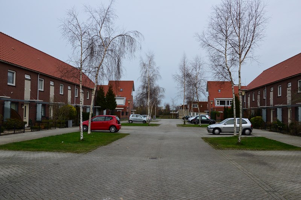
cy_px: 100
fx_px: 276
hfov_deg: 57.3
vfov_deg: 39.9
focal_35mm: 33
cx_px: 150
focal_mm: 22
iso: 800
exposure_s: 1/1000
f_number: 7.1
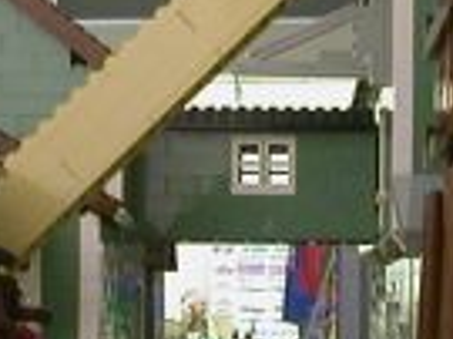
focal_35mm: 165
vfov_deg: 8.9
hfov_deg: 12.0
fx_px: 2157
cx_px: 339
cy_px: 305
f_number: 2.7
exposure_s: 1/7.2
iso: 100
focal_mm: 5.6
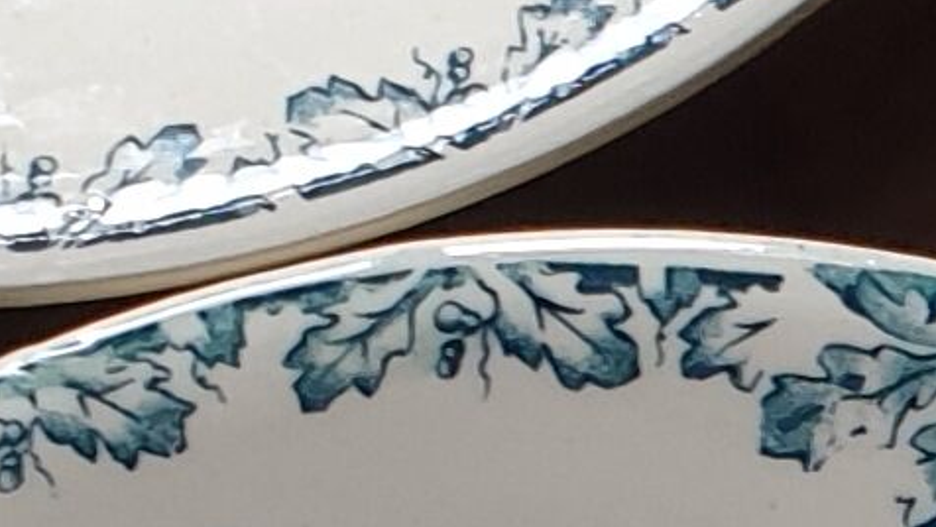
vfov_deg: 4.7
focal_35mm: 240
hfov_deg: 8.5
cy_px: 1992
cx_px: 1888
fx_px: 5958
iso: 80
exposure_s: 1/50
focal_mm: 4.3
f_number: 2.4
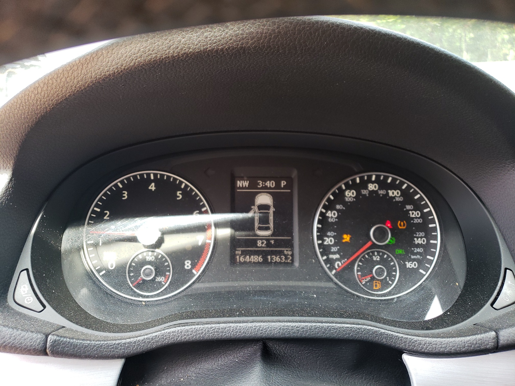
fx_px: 387
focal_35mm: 26
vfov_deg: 53.1
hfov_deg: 67.3
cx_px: 258
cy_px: 193
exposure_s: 1/120
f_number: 1.5
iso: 73
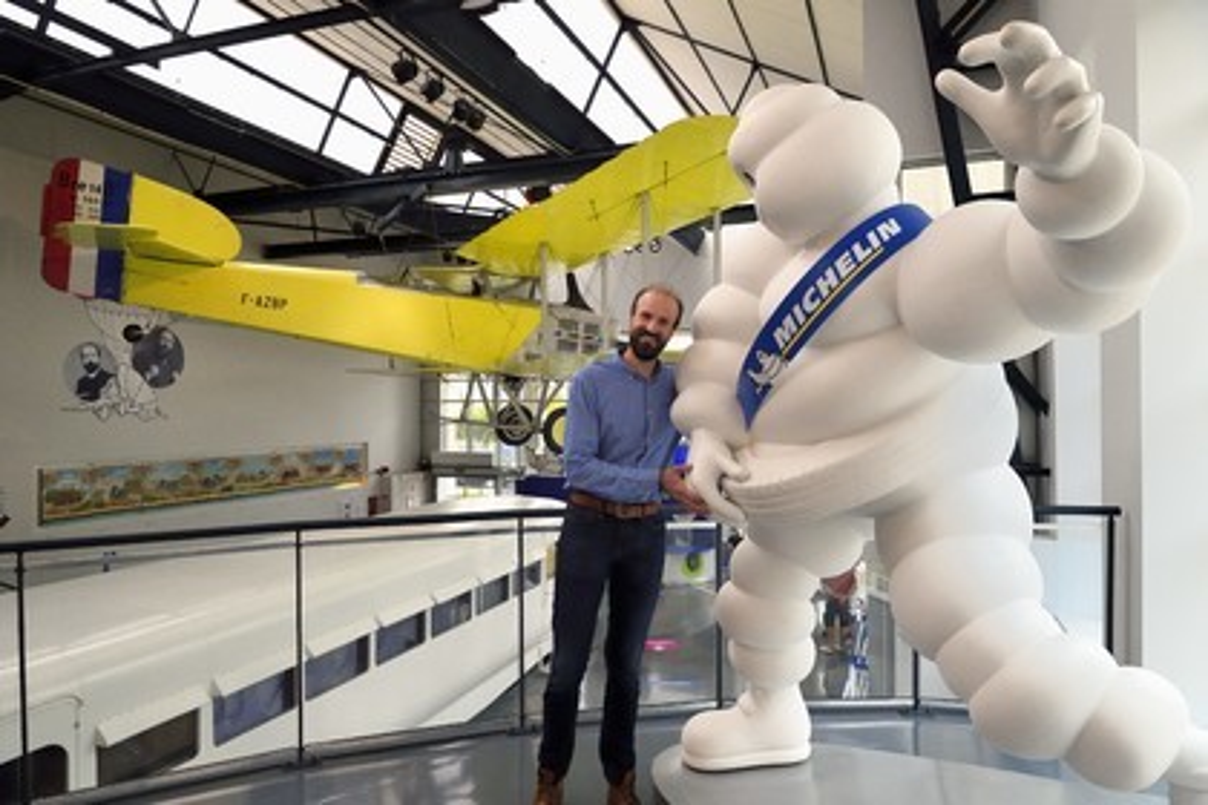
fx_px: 805
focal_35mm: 24
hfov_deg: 73.7
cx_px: 604
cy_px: 402
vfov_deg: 53.1
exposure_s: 1/500
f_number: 10
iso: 3200
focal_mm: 24
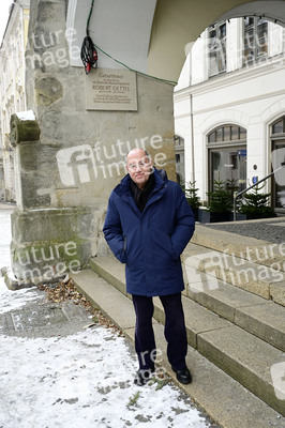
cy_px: 214
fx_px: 410
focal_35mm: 34
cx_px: 142
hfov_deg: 38.3
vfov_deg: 55.1
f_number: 6.3
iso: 640
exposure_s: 1/200
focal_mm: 34.5
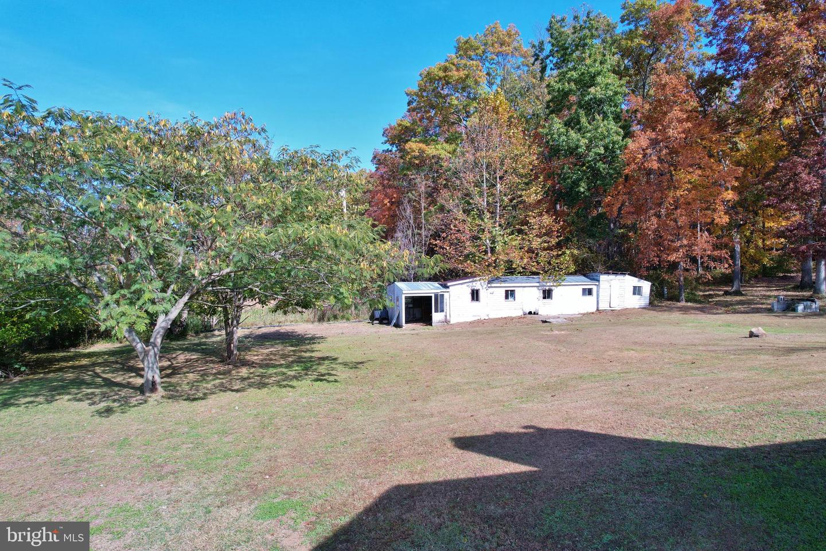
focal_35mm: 22
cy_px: 276
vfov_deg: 57.2
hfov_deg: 78.6
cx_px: 413
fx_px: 505
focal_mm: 8.38
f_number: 2.8
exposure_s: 1/1000
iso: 110
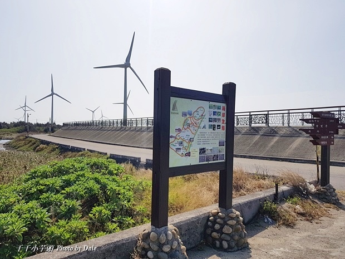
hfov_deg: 67.3
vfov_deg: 53.1
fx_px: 259
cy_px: 130
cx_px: 172
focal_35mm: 26
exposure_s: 1/7072
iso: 40
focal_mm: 4.3
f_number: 1.7
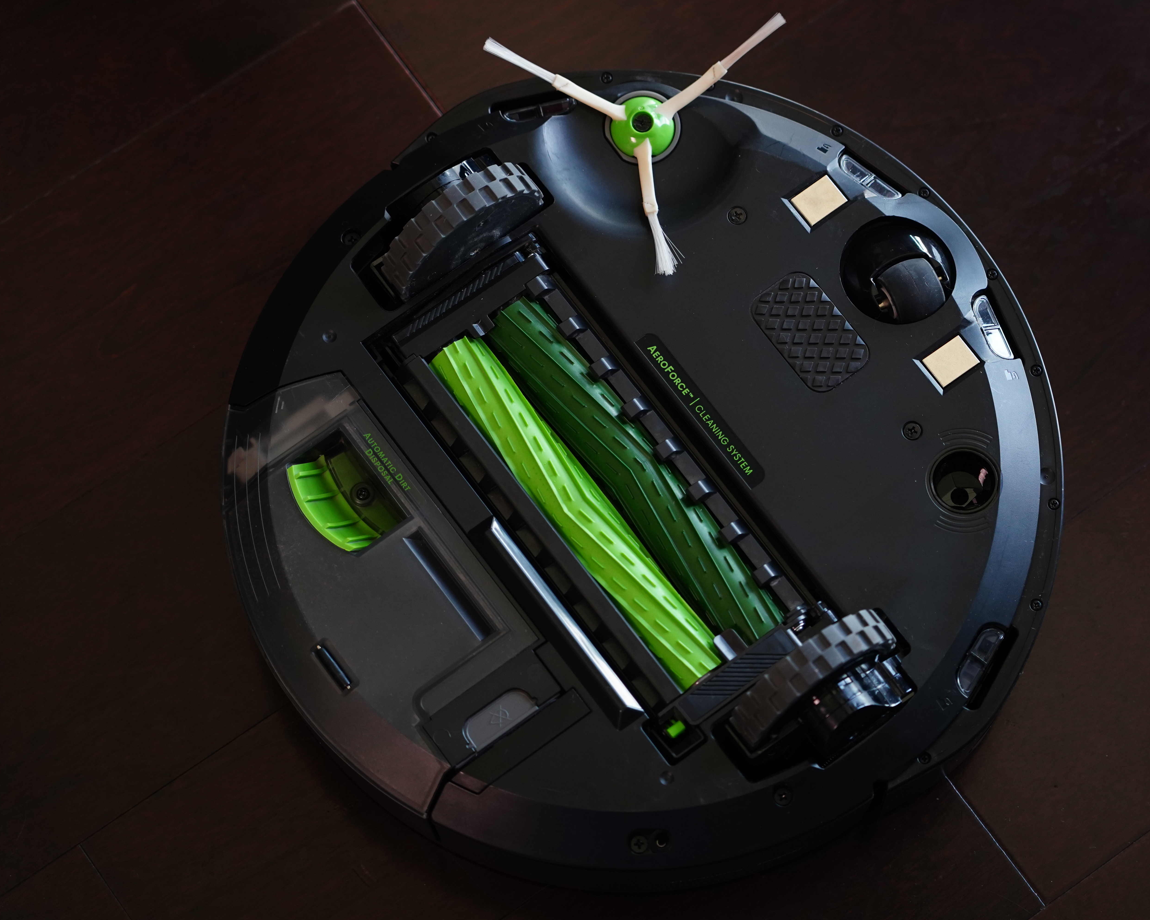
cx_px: 670
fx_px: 3302
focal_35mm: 97
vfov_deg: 15.9
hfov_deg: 19.7
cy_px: 460
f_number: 4
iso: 1600
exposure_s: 1/100
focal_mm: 86
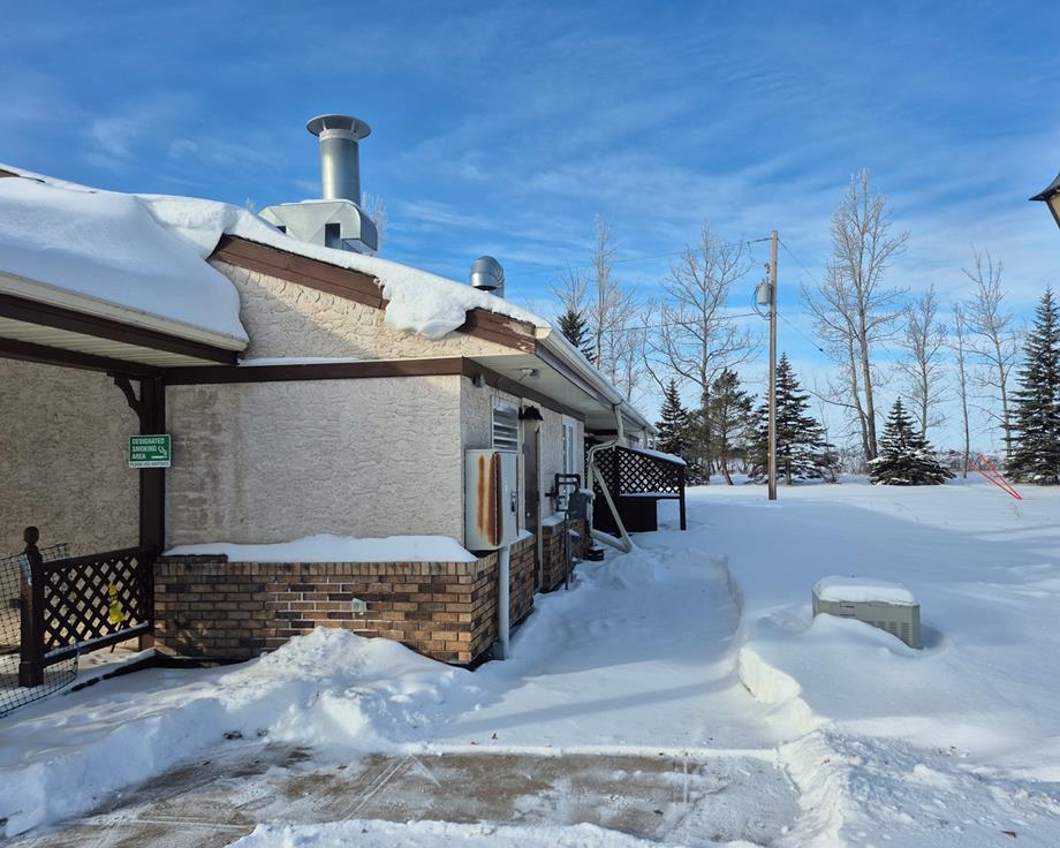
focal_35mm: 25
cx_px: 525
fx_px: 784
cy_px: 433
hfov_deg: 68.1
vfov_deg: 56.8
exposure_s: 1/1900
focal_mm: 5.4
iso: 25
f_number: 1.8
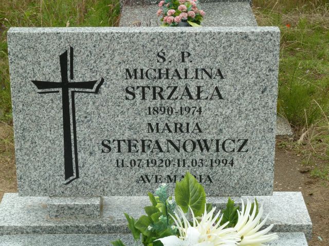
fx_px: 855
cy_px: 123
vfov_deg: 16.4
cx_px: 164
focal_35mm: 90
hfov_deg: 21.8
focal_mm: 14.7
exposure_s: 1/320
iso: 160
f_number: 4.3
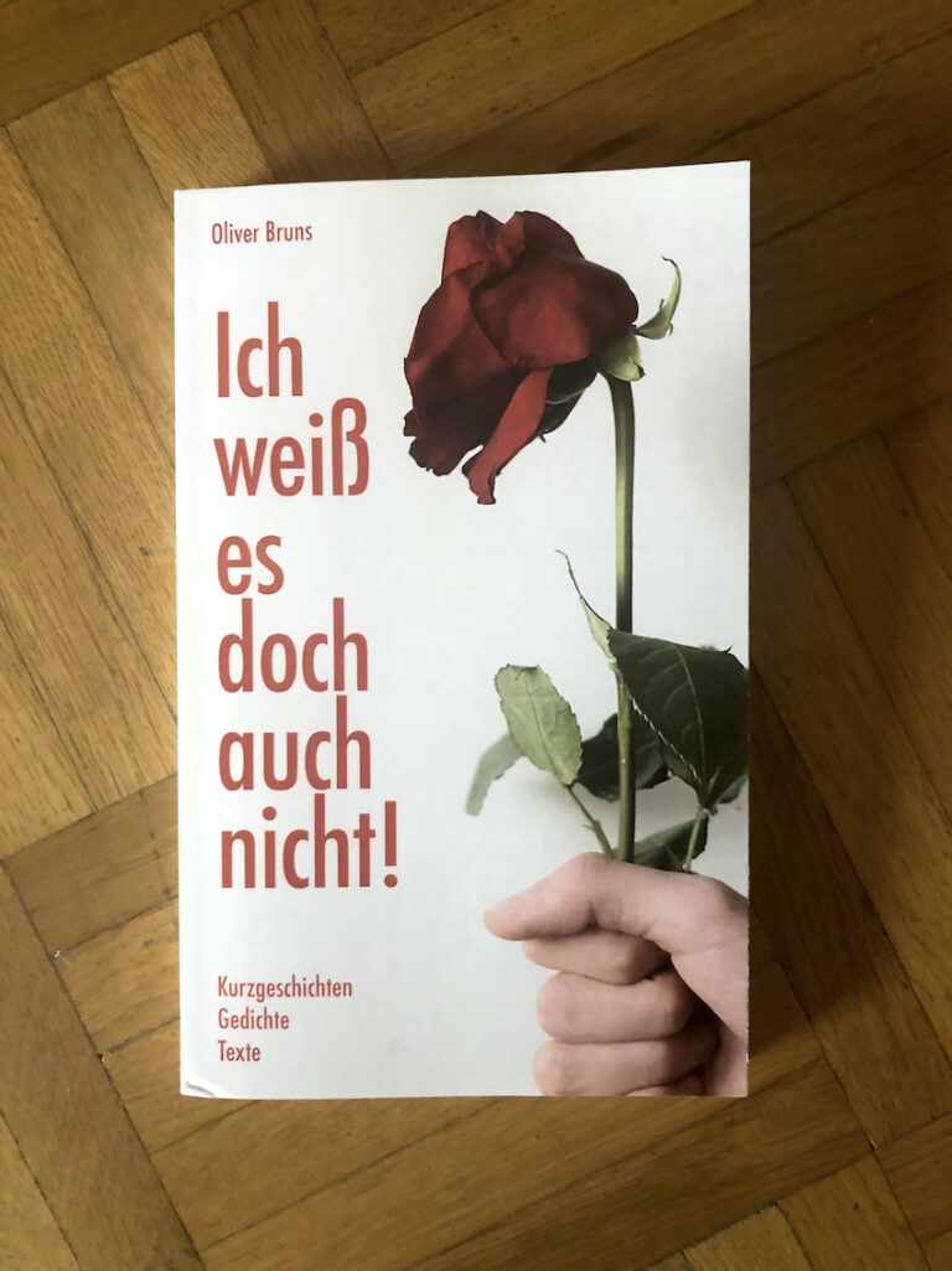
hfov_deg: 49.7
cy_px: 636
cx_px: 476
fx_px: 1027
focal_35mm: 28
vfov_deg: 63.5
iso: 100
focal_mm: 3.99
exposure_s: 1/11
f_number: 1.8
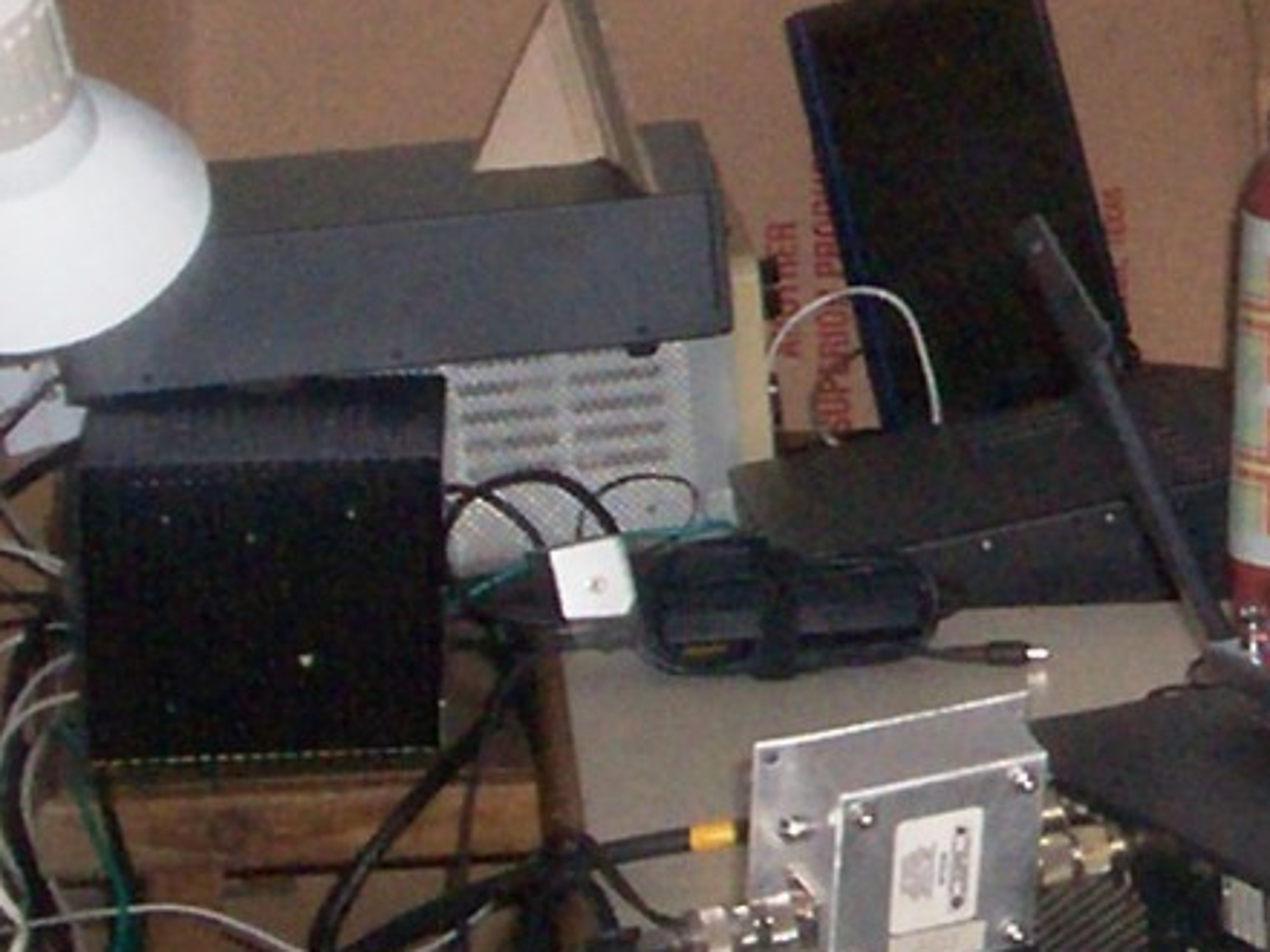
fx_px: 5943
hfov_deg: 11.4
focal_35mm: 162
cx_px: 2256
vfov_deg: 9.1
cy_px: -52
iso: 140
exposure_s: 1/64
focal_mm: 5.9
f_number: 4.5
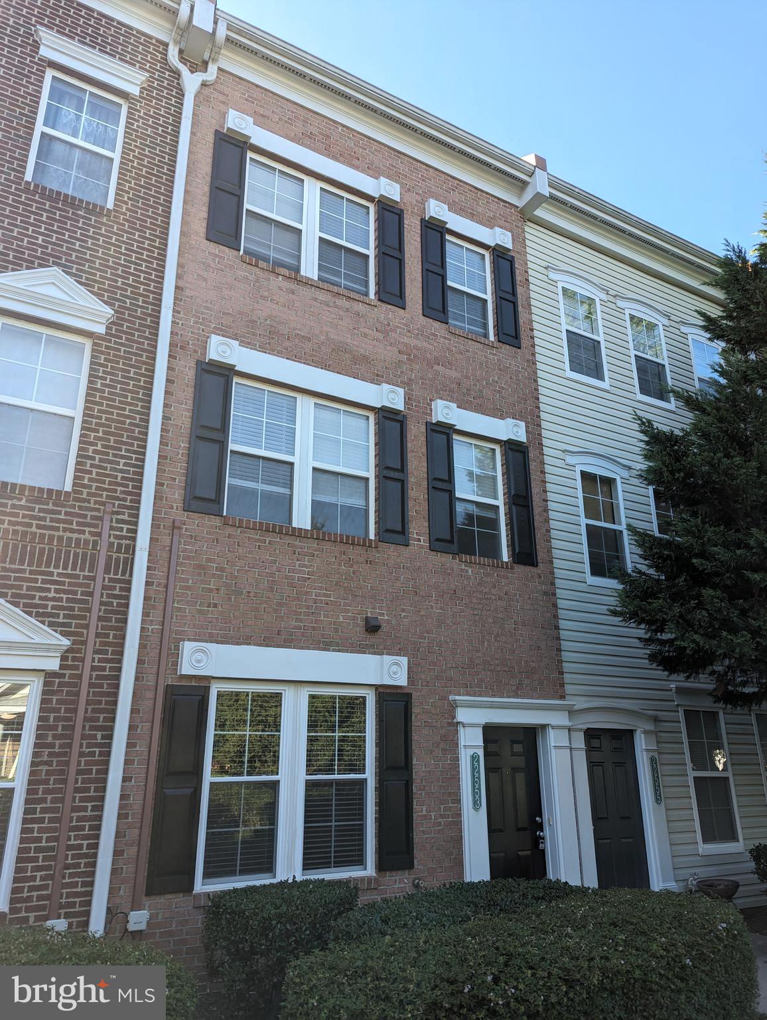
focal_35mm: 24
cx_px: 384
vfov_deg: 71.5
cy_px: 510
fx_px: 707
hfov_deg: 56.9
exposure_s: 1/488
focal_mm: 6.81
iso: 42
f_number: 1.85
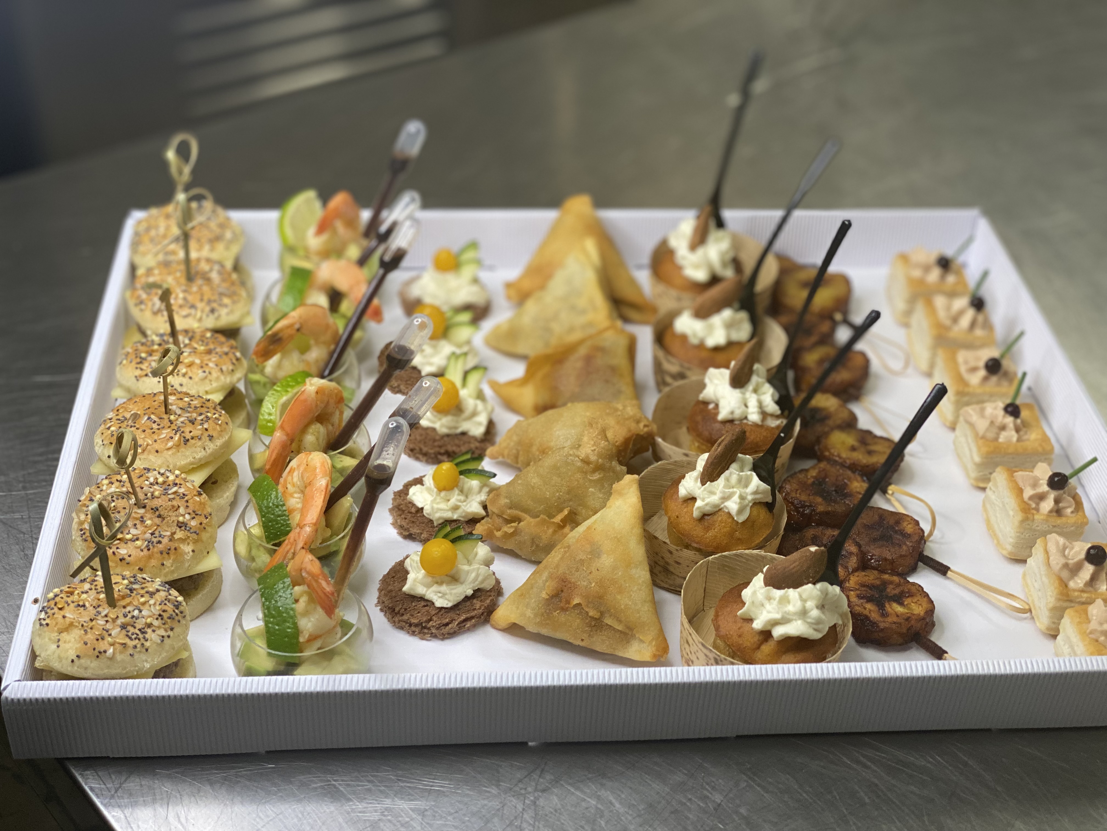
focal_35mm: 52
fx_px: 1663
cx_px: 554
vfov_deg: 28.0
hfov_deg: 36.8
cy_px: 416
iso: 100
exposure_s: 1/100
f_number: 2
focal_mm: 6
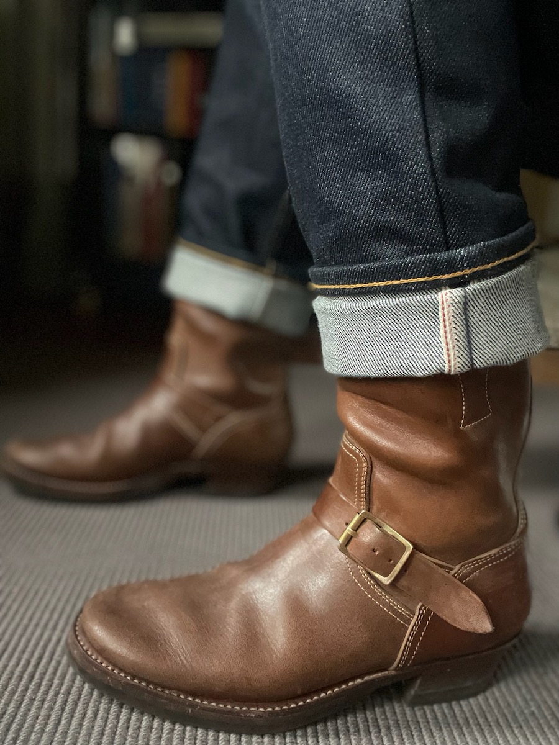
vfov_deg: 60.0
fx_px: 646
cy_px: 372
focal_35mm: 30
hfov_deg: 46.8
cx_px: 280
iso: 800
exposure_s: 1/15
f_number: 2.2
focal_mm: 2.71
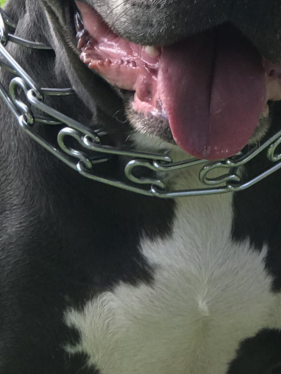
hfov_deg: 7.2
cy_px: 65
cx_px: 171
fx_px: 2240
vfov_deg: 9.5
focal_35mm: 207
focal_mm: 6.6
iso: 20
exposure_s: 1/190
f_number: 2.8
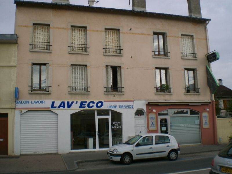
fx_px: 255
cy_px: 87
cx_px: 116
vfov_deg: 37.7
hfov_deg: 49.0
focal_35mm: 38
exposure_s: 1/400
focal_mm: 6.3
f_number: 4.4
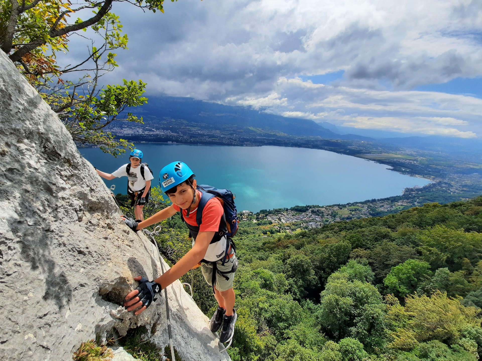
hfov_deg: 106.2
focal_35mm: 13
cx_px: 241
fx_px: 181
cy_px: 180
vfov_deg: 89.9
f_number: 2.2
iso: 40
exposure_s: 1/1988
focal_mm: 1.74
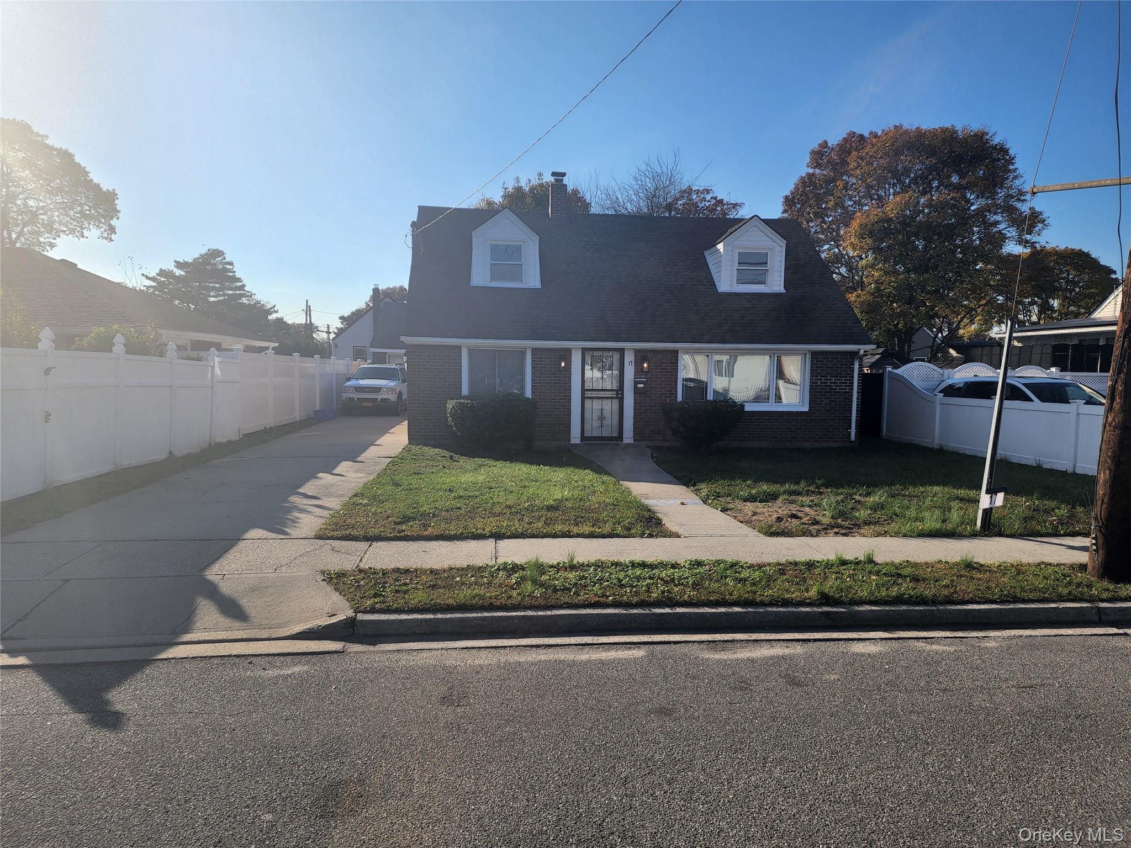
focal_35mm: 23
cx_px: 566
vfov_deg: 58.9
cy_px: 424
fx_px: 751
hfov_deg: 73.9
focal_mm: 6.4
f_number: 1.8
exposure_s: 1/1314
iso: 12
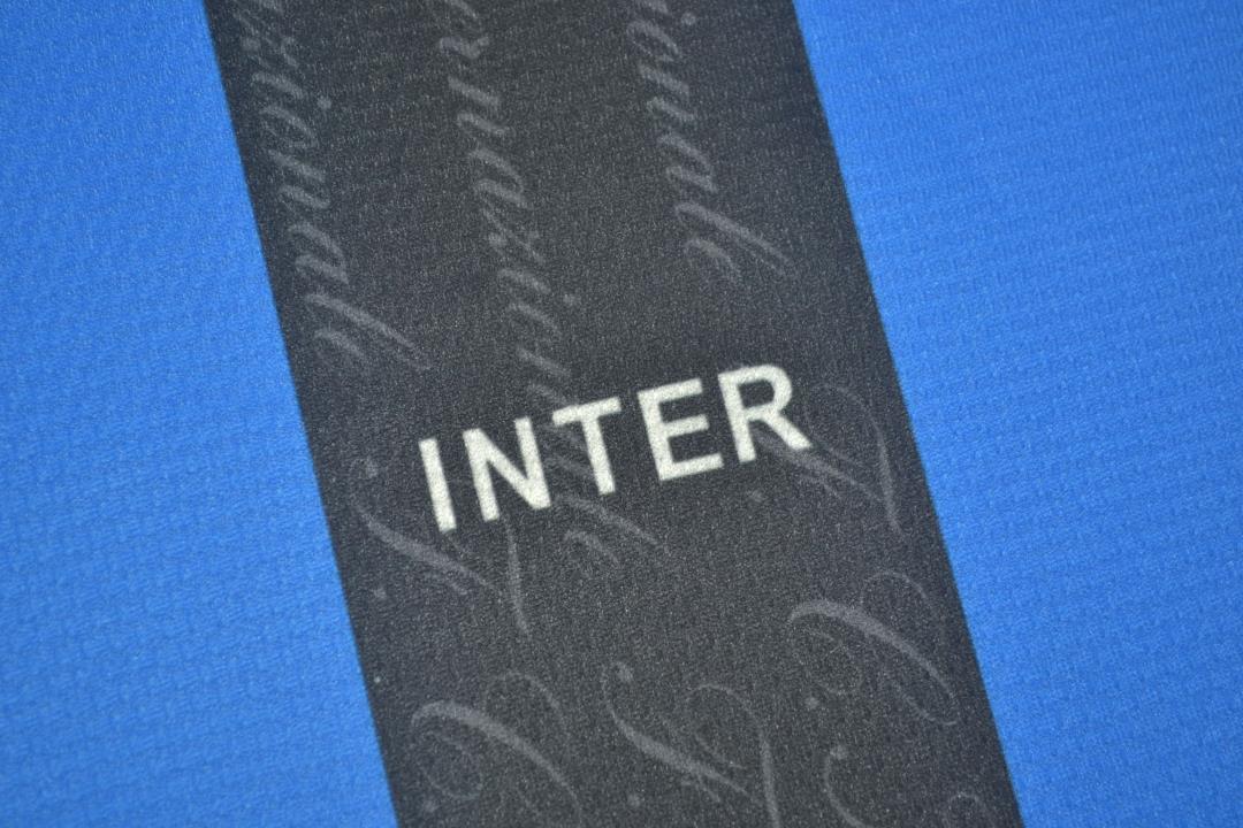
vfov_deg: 17.5
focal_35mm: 78
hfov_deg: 26.0
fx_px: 2693
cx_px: 622
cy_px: 414
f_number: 5.6
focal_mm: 52
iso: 200
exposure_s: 1/60
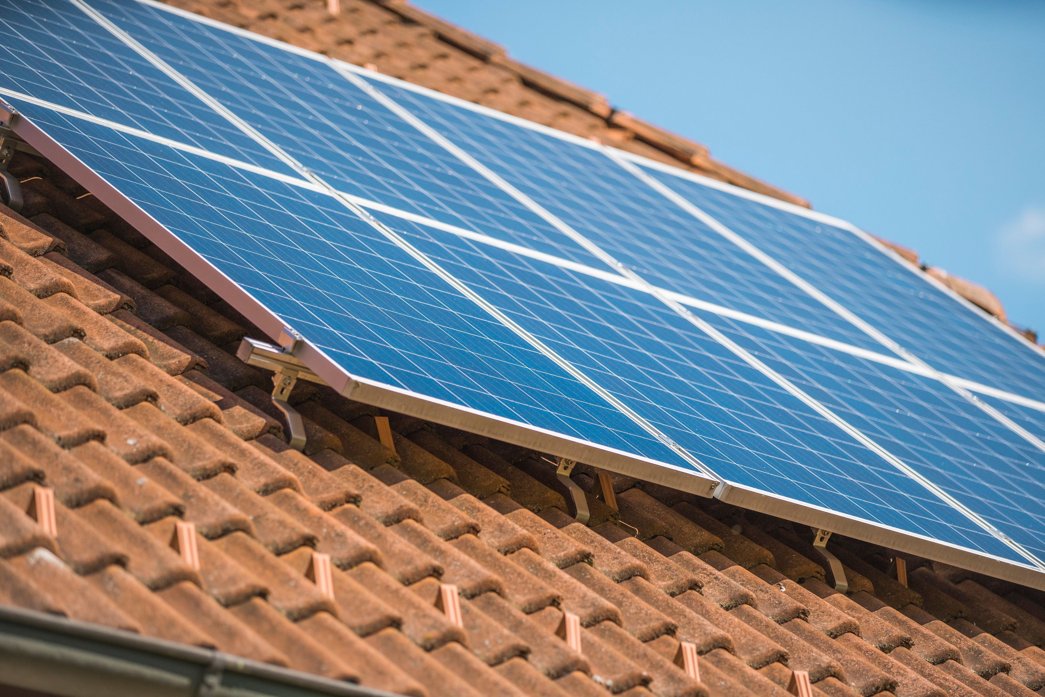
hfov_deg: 12.8
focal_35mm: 160
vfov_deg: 8.6
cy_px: 348
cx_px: 522
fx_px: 4645
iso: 640
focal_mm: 160
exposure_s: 1/500
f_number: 2.8
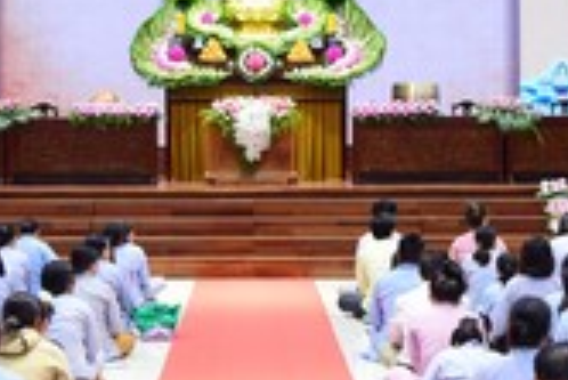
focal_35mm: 94
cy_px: 92
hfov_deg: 21.7
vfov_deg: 14.5
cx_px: 250
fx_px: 1484
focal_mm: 24
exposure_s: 1/40
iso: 1000
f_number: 4
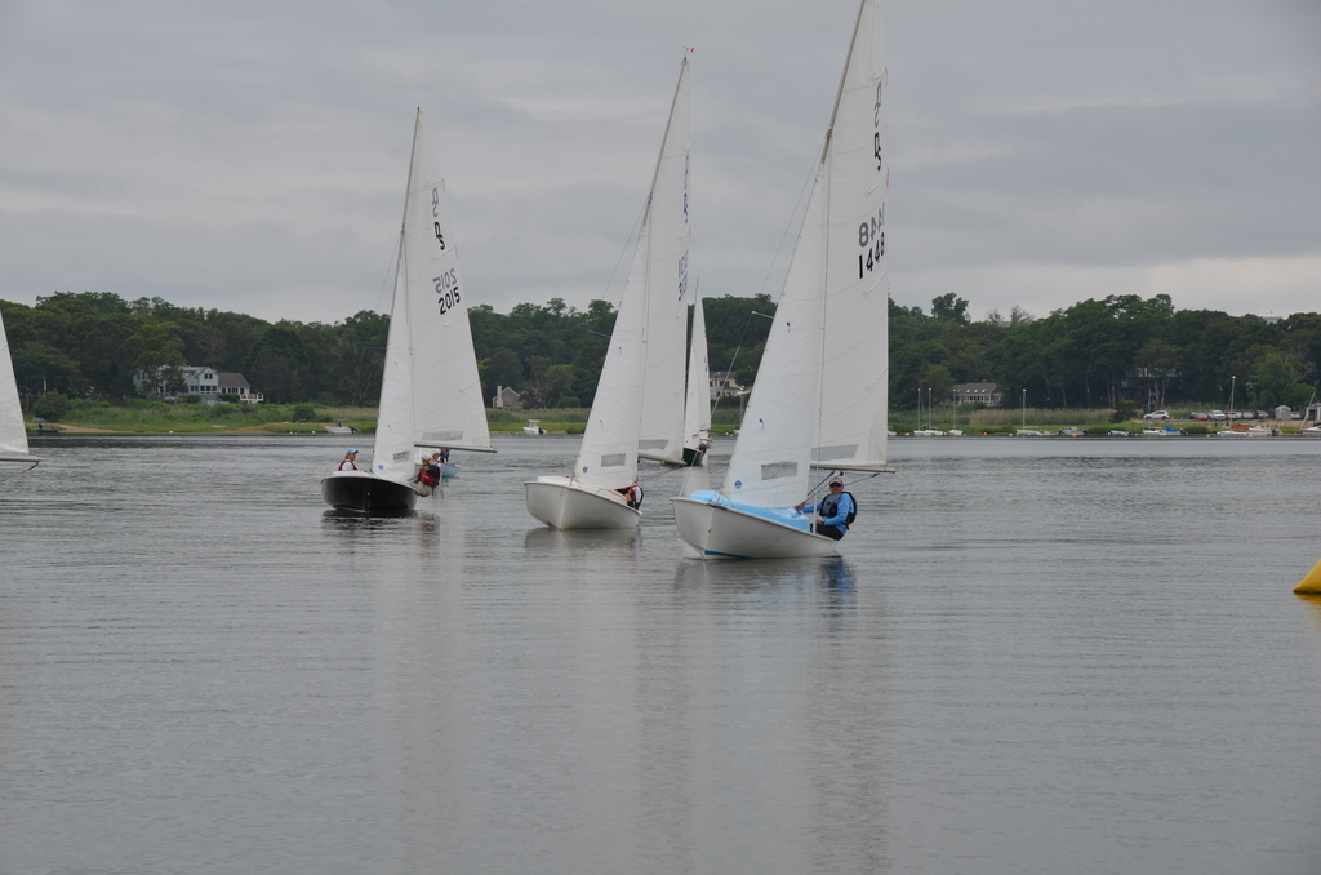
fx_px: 3845
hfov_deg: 19.5
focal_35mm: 105
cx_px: 660
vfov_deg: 13.0
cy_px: 438
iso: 110
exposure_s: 1/250
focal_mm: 70
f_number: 8
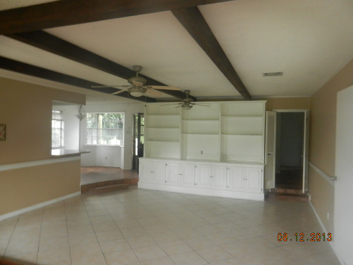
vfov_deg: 54.9
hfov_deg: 69.4
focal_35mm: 25
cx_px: 176
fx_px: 255
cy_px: 132
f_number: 3.5
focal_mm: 4.5
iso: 400
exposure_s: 1/6
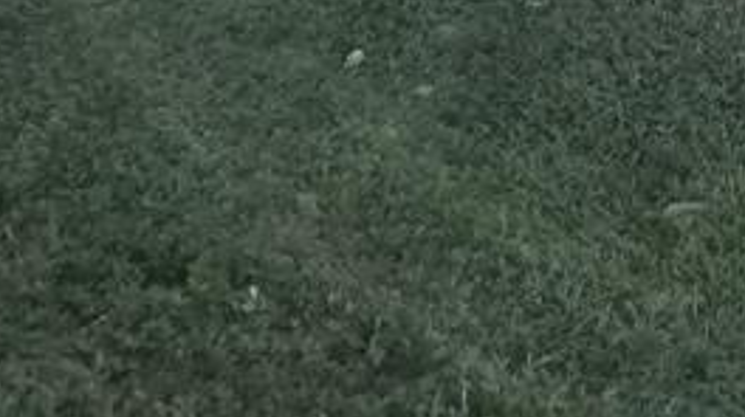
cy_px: -642
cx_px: 1038
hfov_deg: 17.9
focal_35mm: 110
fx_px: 2171
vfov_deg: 9.5
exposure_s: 1/1222
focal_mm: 4.3
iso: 50
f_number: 2.4
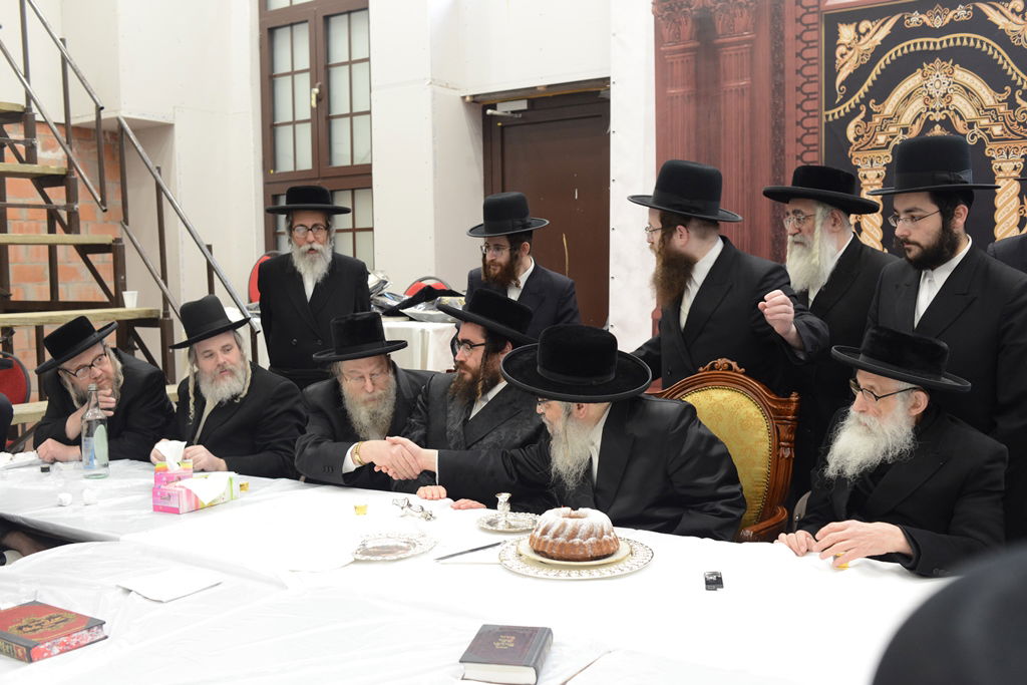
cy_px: 342
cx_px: 514
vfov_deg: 37.9
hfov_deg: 54.4
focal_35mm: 35
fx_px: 999
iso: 1600
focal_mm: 35
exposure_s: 1/100
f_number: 5.6
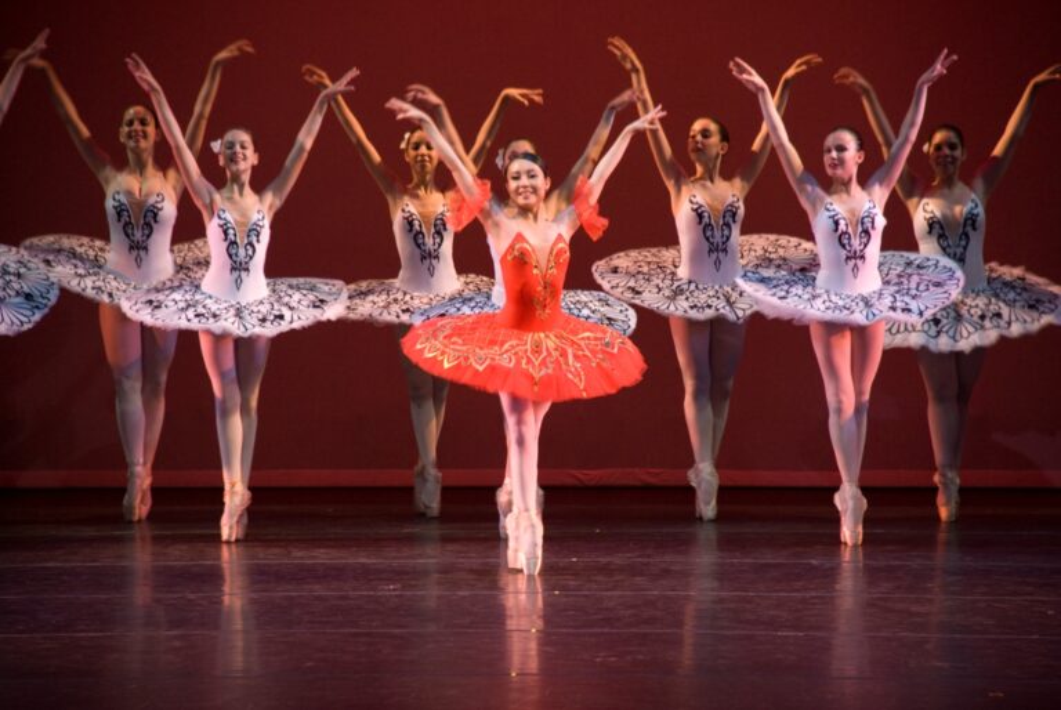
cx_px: 530
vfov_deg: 6.8
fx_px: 5975
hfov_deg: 10.1
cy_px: 355
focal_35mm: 202
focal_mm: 135
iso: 450
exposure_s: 1/30
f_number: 5.6
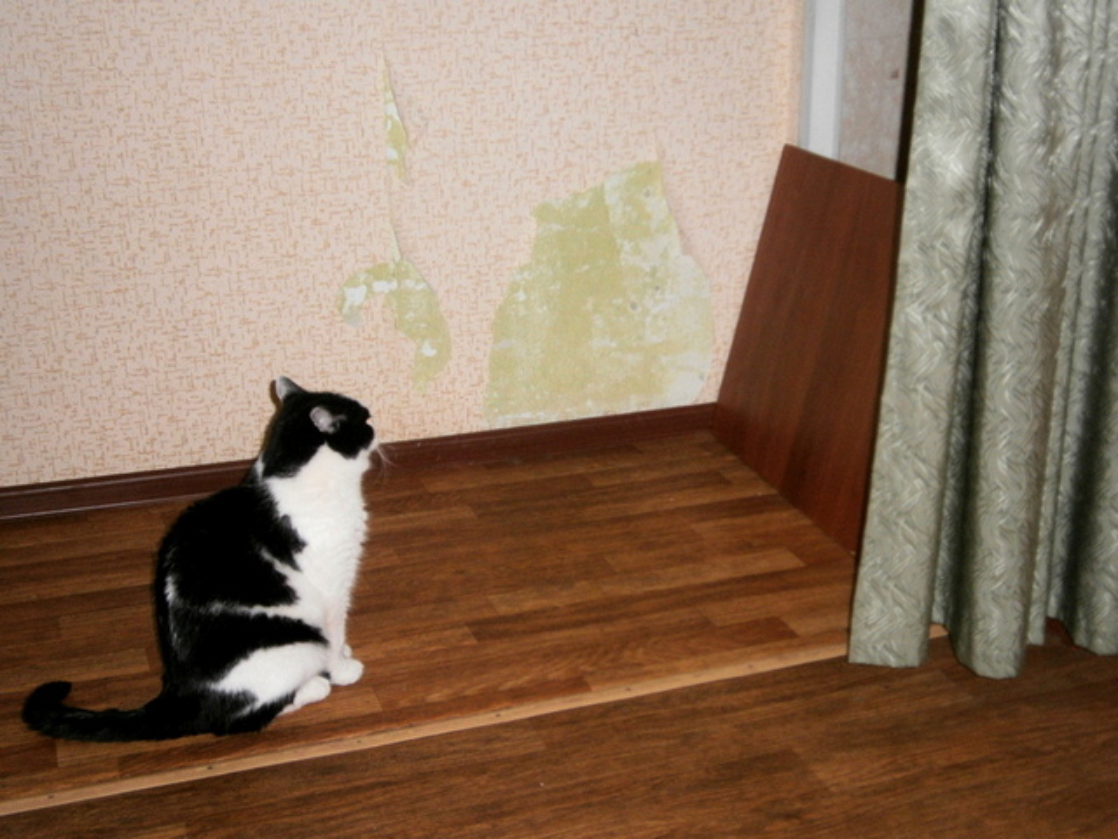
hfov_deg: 40.4
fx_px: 1518
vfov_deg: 30.9
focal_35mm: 47
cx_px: 559
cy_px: 420
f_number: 3.4
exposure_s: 1/40
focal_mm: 8.3
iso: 200
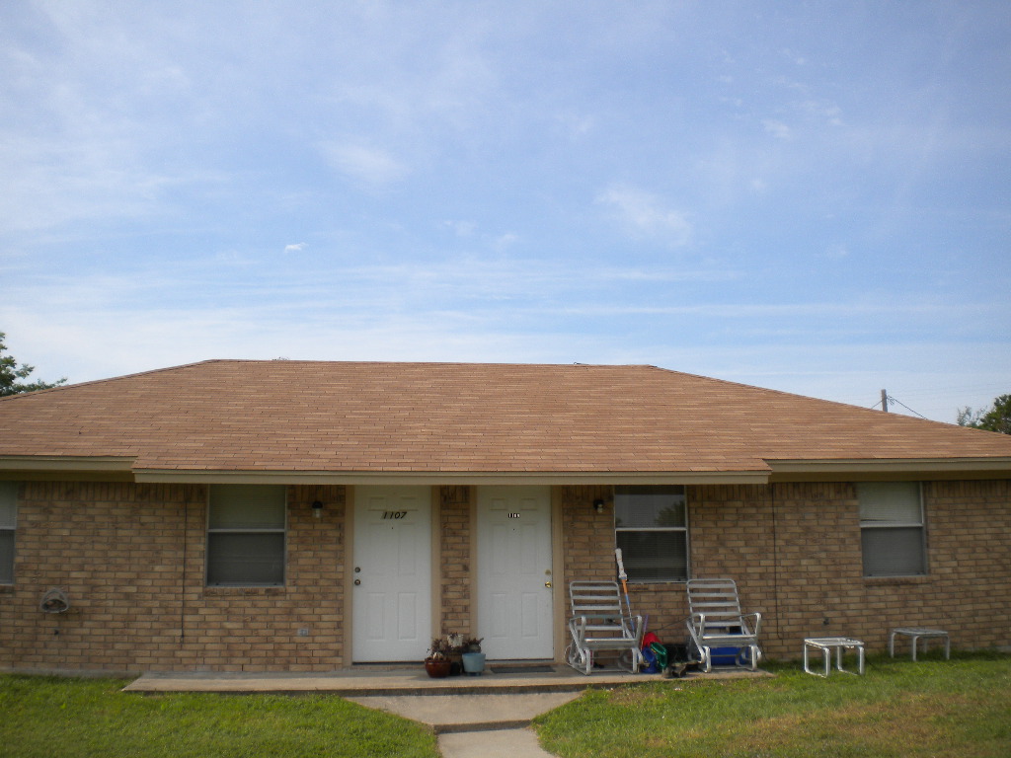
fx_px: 1022
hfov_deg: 52.6
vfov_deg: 40.7
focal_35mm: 35
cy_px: 379
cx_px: 506
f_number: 4.6
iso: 80
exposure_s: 1/587
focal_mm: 6.3
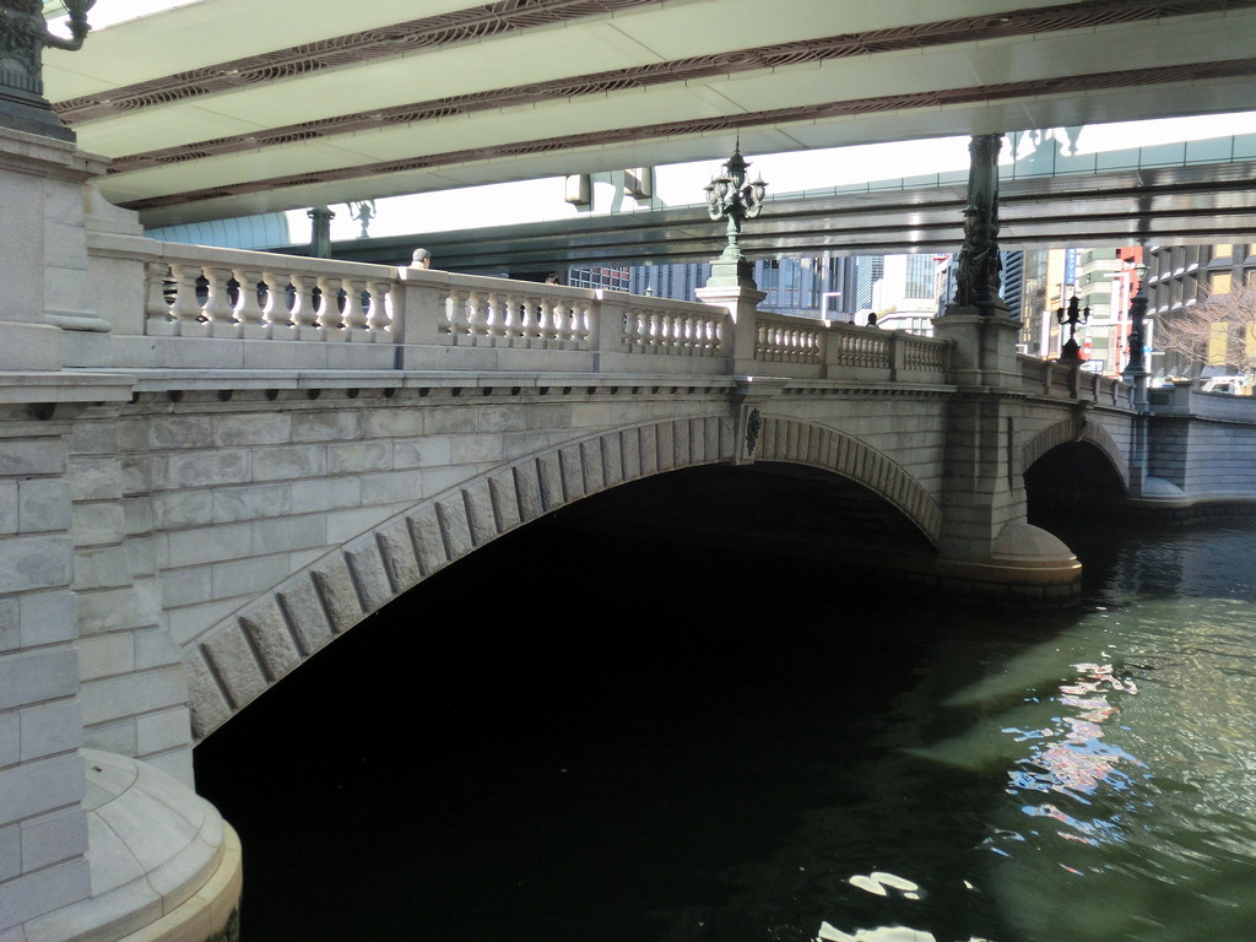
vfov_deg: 49.7
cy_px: 471
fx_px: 1016
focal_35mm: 28
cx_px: 628
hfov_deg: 63.4
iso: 100
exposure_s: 1/400
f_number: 3
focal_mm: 5
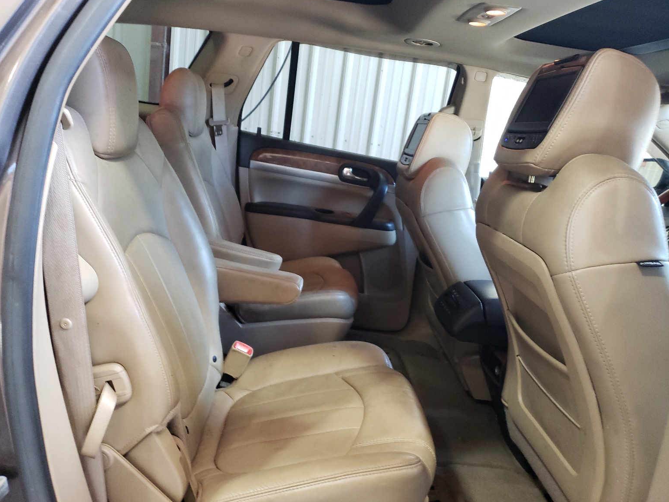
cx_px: 325
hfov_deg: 65.3
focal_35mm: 27
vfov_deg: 51.4
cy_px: 256
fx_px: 522
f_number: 1.5
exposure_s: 1/60.2
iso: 321
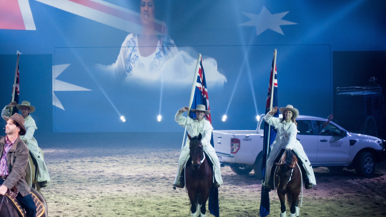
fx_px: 1085
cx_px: 115
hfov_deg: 20.1
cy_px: 127
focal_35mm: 106
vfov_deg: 11.4
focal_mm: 25.7
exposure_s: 1/80
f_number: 3.2
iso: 640
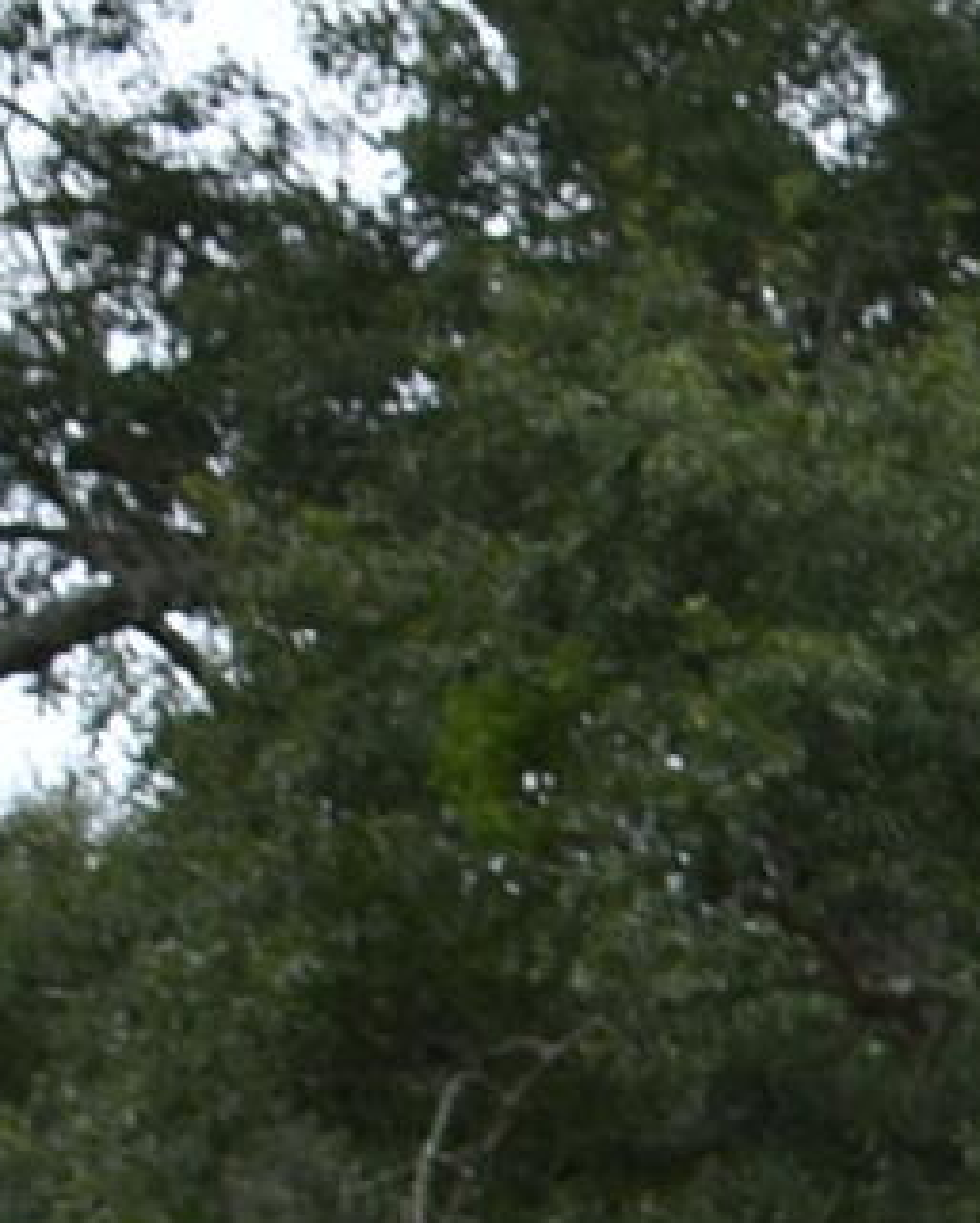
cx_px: 3218
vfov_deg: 6.8
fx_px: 9531
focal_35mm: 263
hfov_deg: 5.4
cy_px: 3315
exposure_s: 1/125
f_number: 5.6
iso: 100
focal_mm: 20
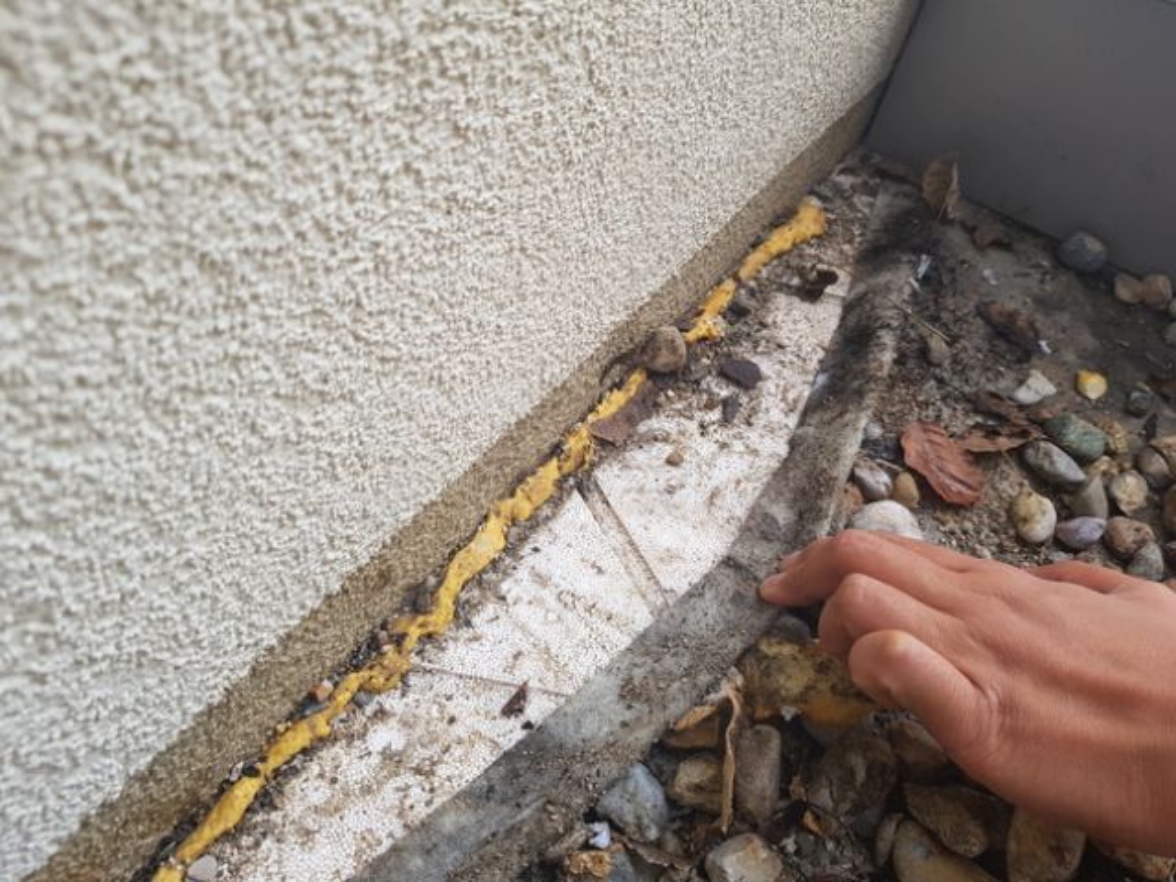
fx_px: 883
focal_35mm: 26
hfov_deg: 67.3
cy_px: 441
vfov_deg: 53.1
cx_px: 588
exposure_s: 1/177
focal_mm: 4.2
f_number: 1.7
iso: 40
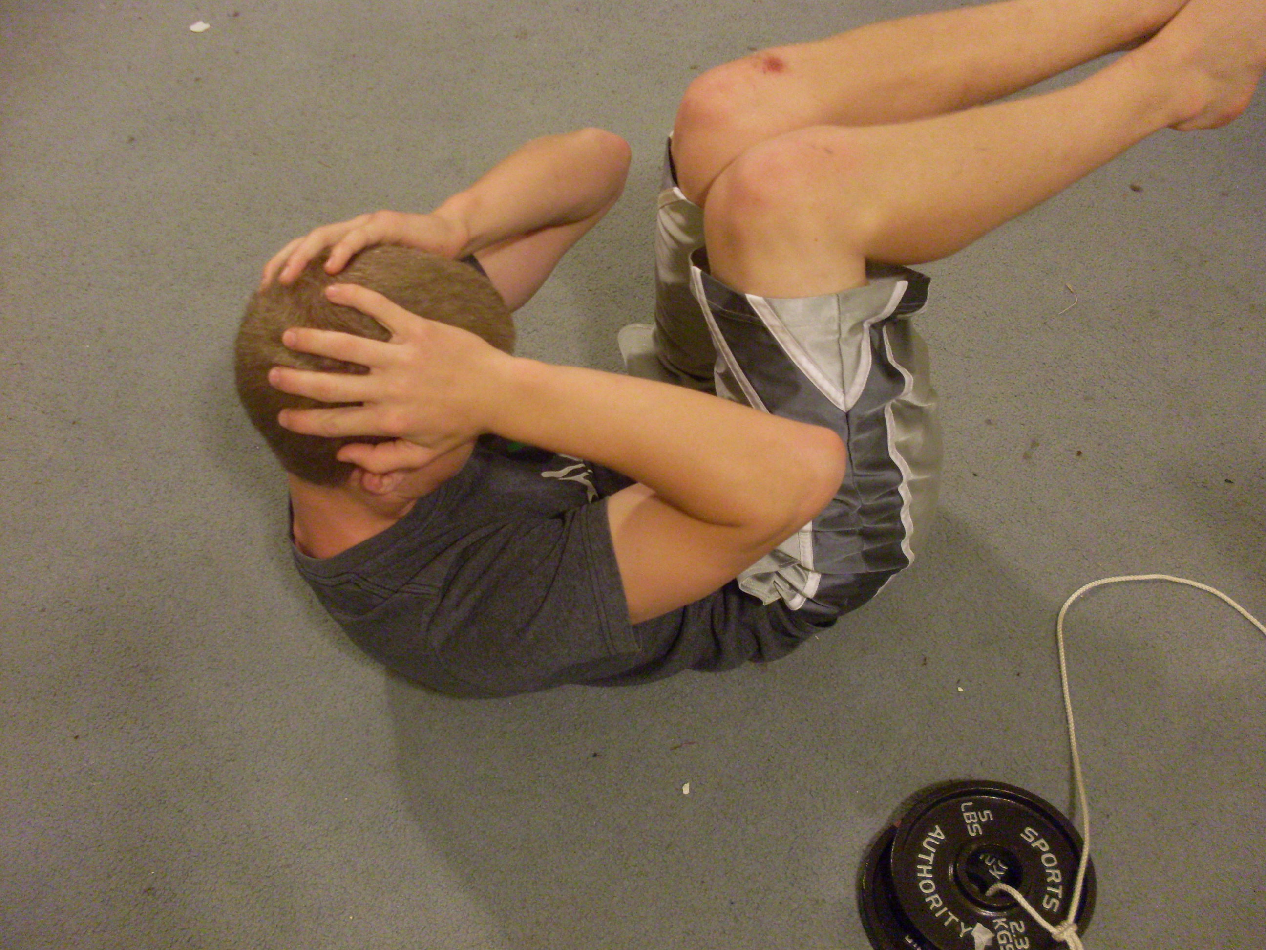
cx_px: 633
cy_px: 475
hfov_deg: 49.0
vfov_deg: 37.7
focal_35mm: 38
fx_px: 1390
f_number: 2.8
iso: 200
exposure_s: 1/4
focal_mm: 6.3
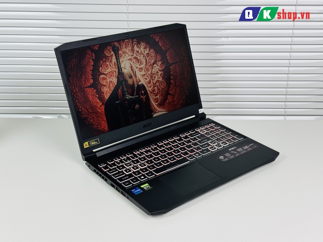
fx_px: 448
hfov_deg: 39.7
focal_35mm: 48
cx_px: 162
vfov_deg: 30.3
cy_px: 121
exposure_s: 1/121
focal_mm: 6.76
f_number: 1.78
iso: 50
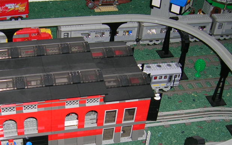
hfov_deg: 33.7
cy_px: 105
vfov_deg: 21.5
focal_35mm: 60
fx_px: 379
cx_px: 78
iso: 50
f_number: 2.9
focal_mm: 5.7
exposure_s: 1/60.1
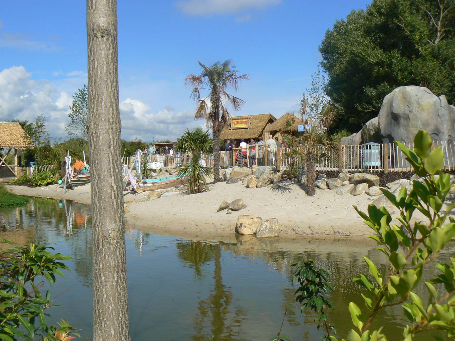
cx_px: 235
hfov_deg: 43.8
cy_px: 168
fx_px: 565
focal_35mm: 43
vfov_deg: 33.6
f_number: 7.1
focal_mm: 6
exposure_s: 1/500
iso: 80
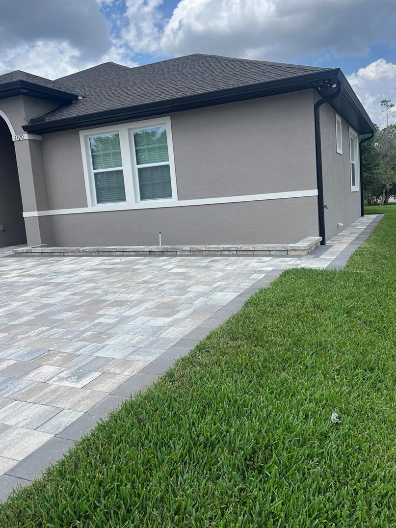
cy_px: 253
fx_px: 442
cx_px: 214
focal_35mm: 29
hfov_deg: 48.2
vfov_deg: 61.6
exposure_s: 1/3165
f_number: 1.5
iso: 50
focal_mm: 5.7
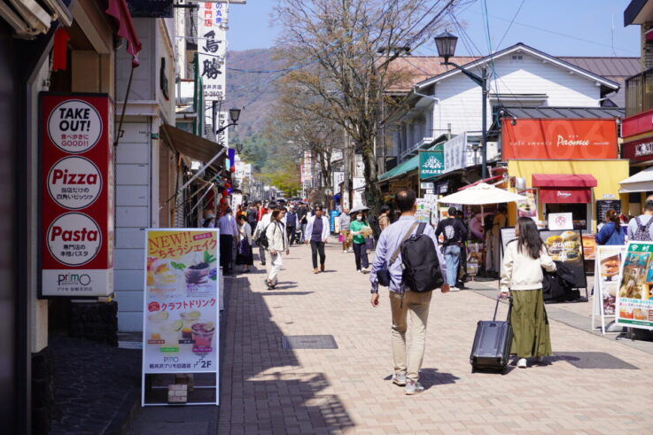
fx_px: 1052
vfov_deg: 23.4
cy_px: 221
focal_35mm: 58
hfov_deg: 34.5
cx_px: 324
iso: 100
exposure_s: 1/320
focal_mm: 38
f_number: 7.1
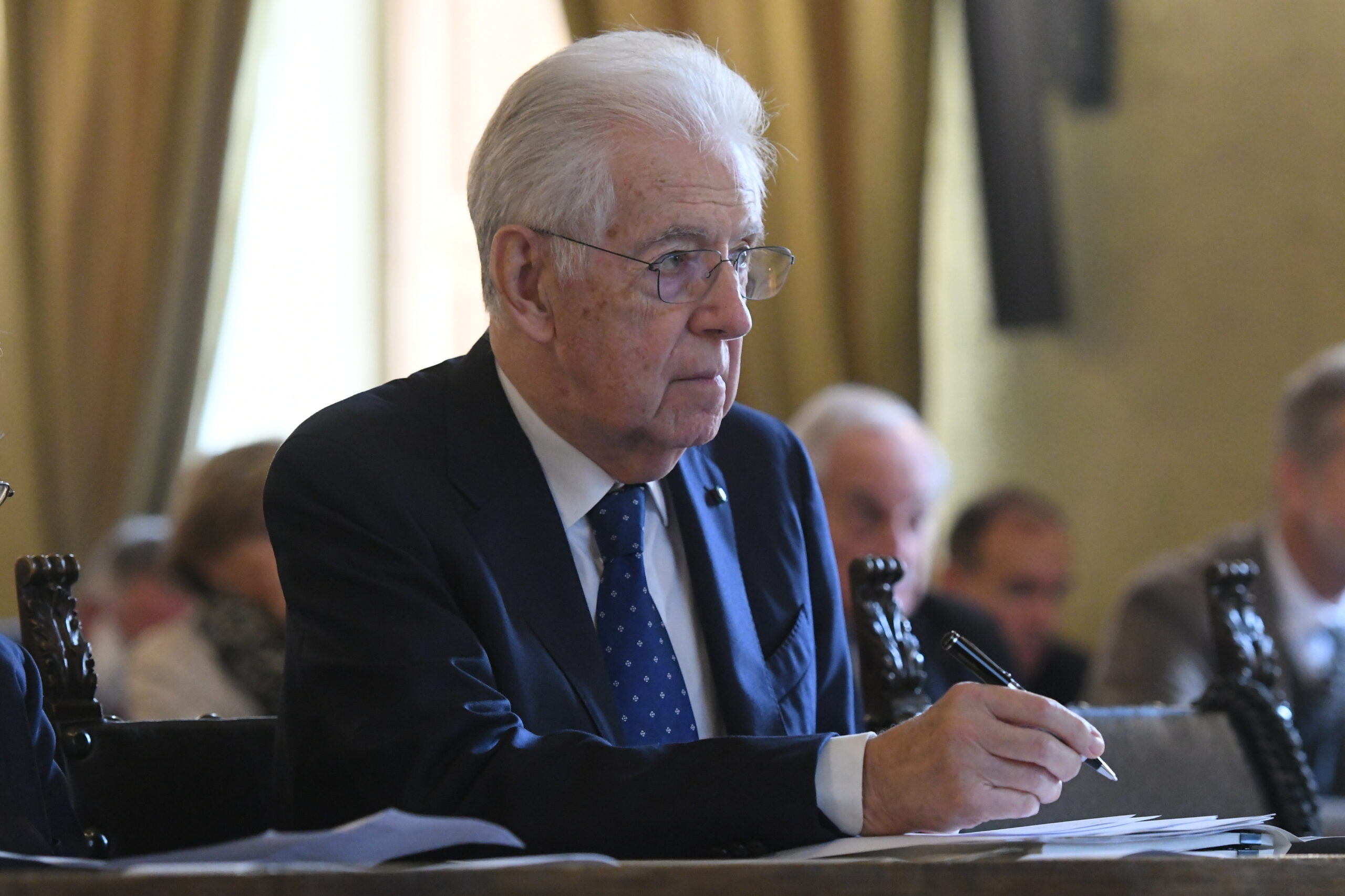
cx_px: 672
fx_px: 6837
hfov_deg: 11.2
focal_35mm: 183
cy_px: 448
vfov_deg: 7.5
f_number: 3.2
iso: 6400
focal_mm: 122
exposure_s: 1/160
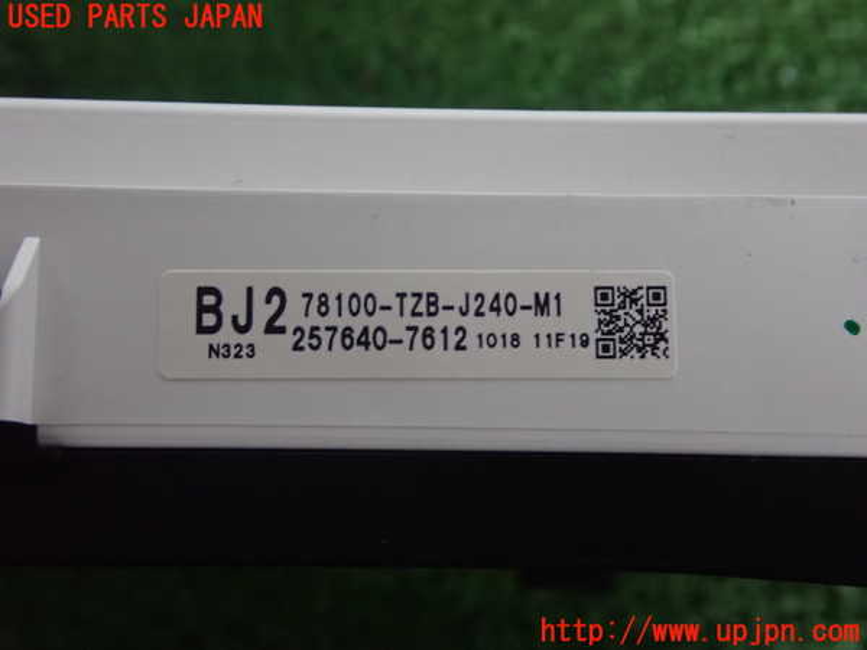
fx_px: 376
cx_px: 434
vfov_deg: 81.7
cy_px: 325
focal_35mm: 15
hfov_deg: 98.2
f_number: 3.2
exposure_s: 1/50
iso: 1250
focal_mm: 2.7
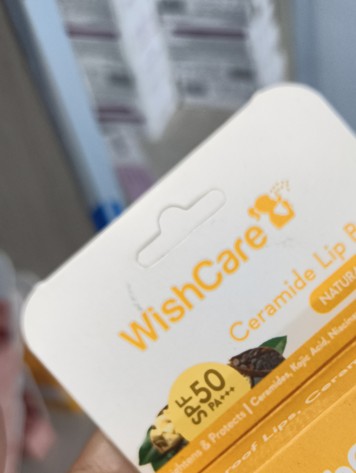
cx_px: 260
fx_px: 602
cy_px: 362
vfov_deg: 41.5
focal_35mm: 44
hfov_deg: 32.4
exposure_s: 1/50
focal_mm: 5.56
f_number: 1.87
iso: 1269
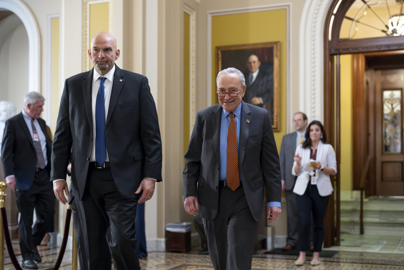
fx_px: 561
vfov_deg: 27.0
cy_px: 135
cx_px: 202
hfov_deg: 39.6
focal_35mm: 50
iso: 8000
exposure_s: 1/400
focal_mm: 50
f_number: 2
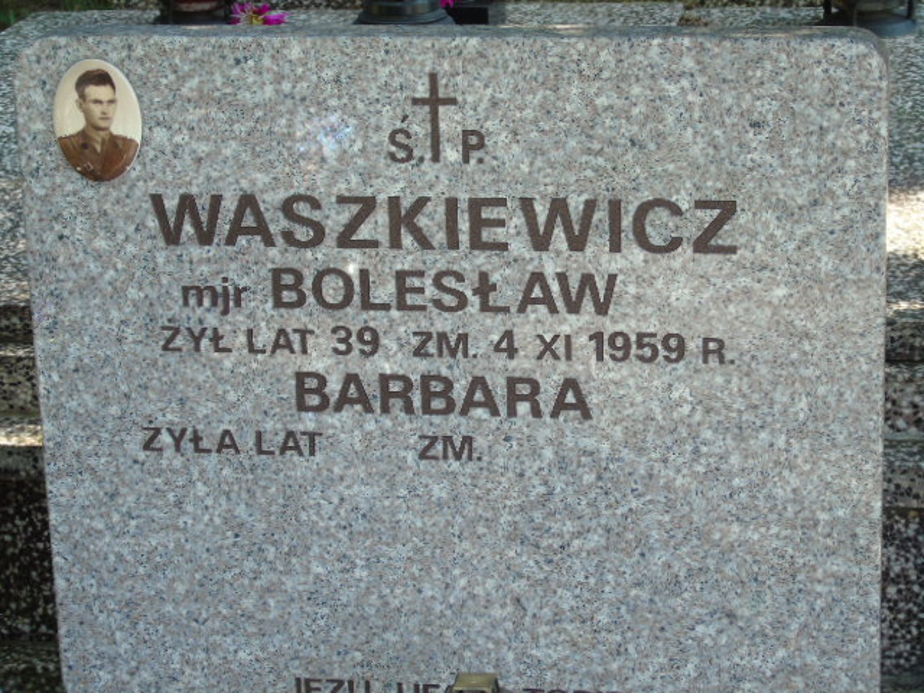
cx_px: 462
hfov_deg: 20.9
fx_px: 2509
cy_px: 346
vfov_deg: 15.7
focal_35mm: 94
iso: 80
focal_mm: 17
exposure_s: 1/60
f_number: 4.3
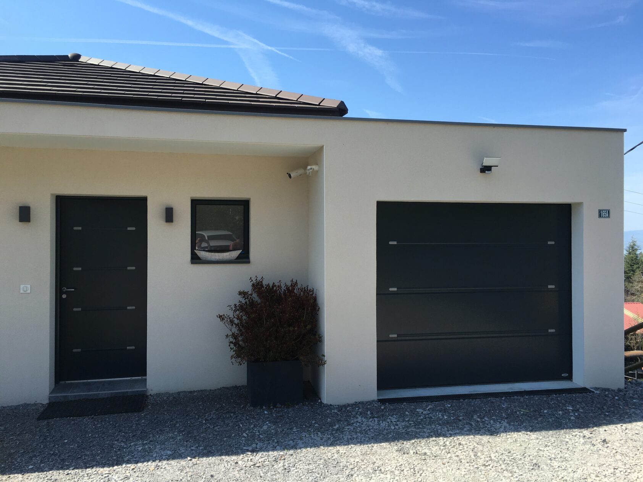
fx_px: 539
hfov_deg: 61.7
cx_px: 322
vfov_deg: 48.2
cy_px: 241
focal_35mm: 29
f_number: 2.2
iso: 25
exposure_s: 1/916
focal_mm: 4.15
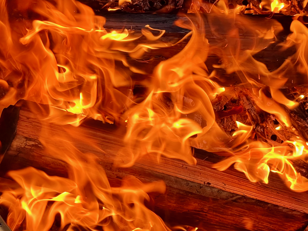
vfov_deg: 19.2
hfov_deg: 25.3
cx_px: 154
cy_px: 116
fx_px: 685
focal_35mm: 77
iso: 100
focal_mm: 9
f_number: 2.8
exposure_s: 1/99
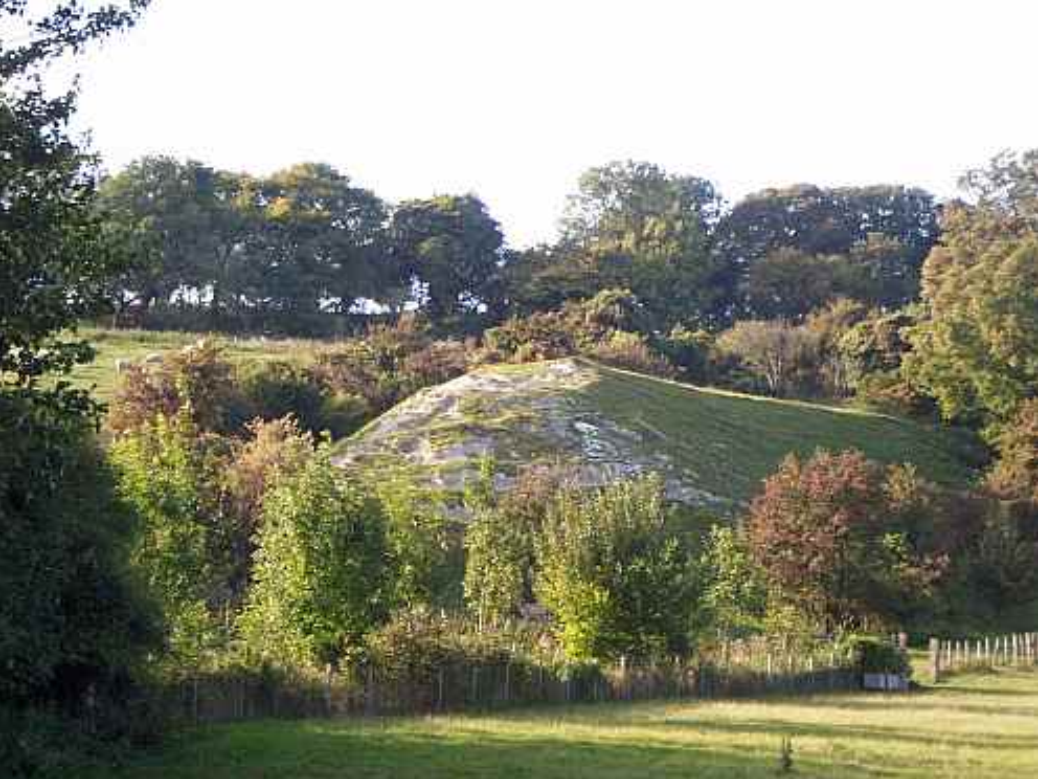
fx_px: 3538
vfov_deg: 12.6
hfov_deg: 16.7
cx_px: 519
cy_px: 388
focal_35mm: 118
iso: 80
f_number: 4.4
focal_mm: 19.2
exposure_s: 1/125
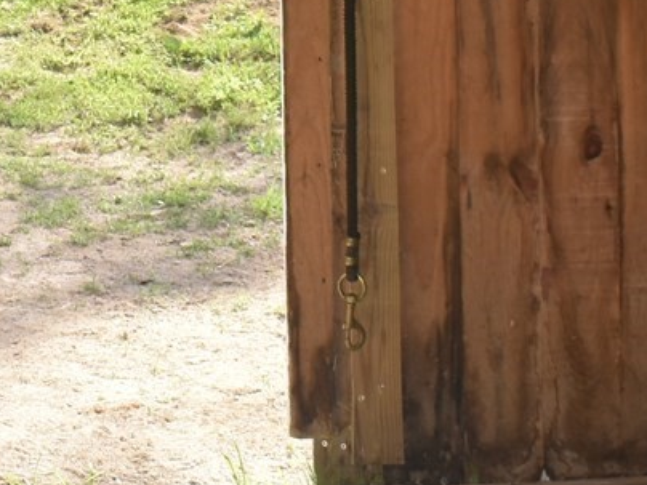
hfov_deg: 12.7
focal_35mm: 153
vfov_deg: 9.4
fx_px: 2868
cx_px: 37
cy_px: -262
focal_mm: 21
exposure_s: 1/125
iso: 125
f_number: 5.6
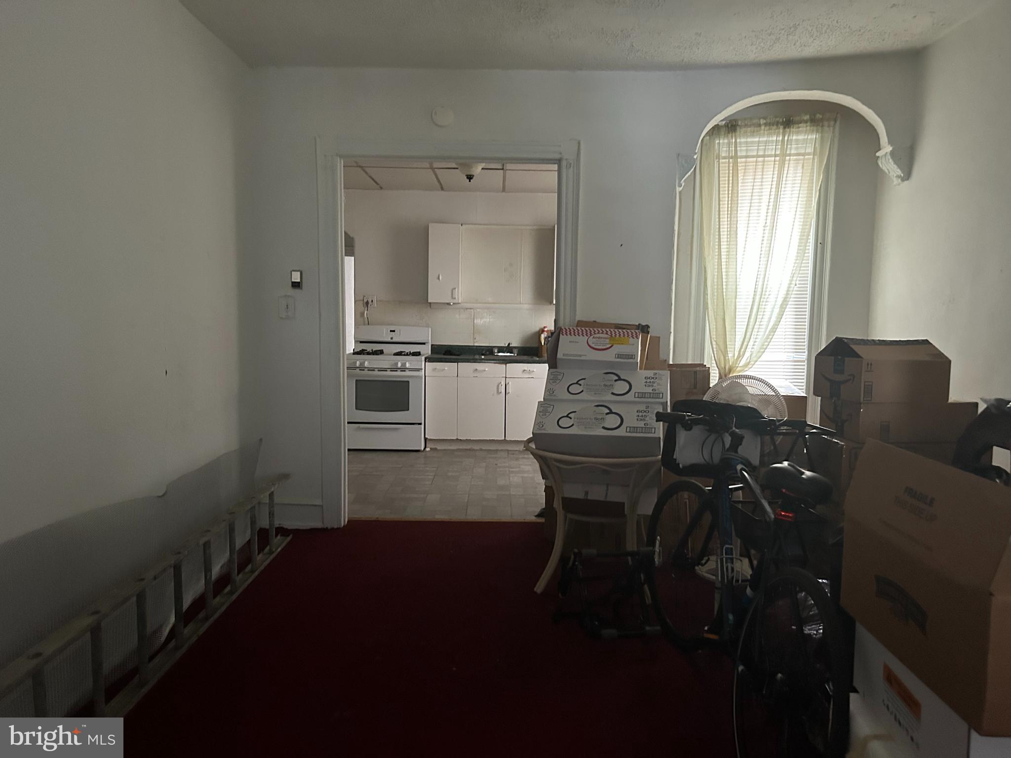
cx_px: 506
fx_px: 759
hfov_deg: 67.3
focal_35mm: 26
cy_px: 379
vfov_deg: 53.1
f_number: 1.5
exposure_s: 1/37
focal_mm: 5.7
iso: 640
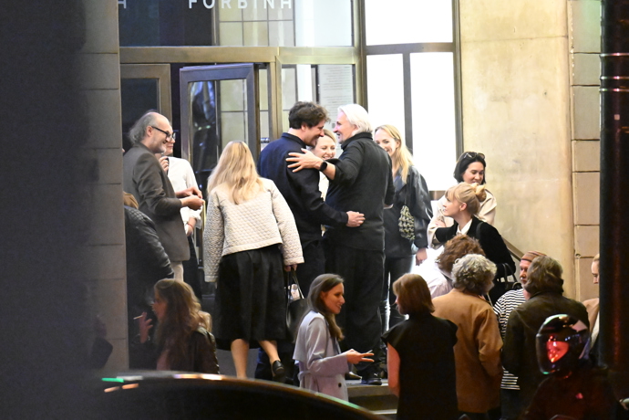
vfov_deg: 4.6
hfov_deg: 6.9
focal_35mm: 300
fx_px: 5241
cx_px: 314
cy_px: 210
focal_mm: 200
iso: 16000
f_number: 2.8
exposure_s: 1/500
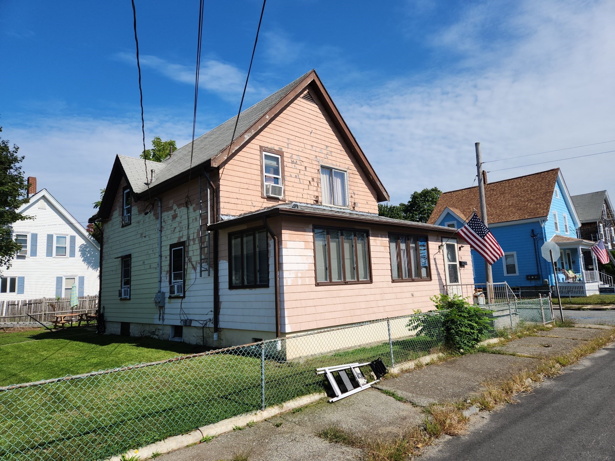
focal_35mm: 23
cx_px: 308
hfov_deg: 73.9
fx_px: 409
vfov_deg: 58.9
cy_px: 230
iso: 20
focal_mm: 5.4
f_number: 1.8
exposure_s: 1/2423
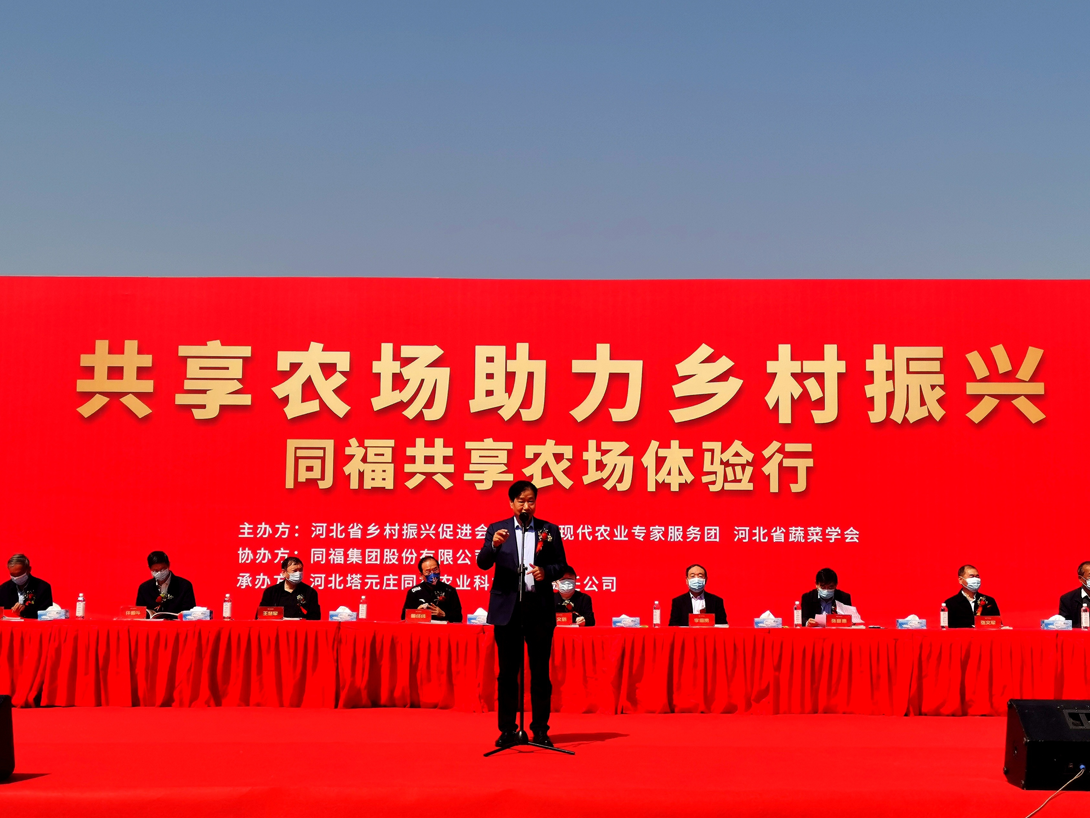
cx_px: 568
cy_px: 438
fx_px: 1732
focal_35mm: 55
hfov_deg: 34.9
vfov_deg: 26.6
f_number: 1.8
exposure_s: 1/9009
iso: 50
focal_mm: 5.58
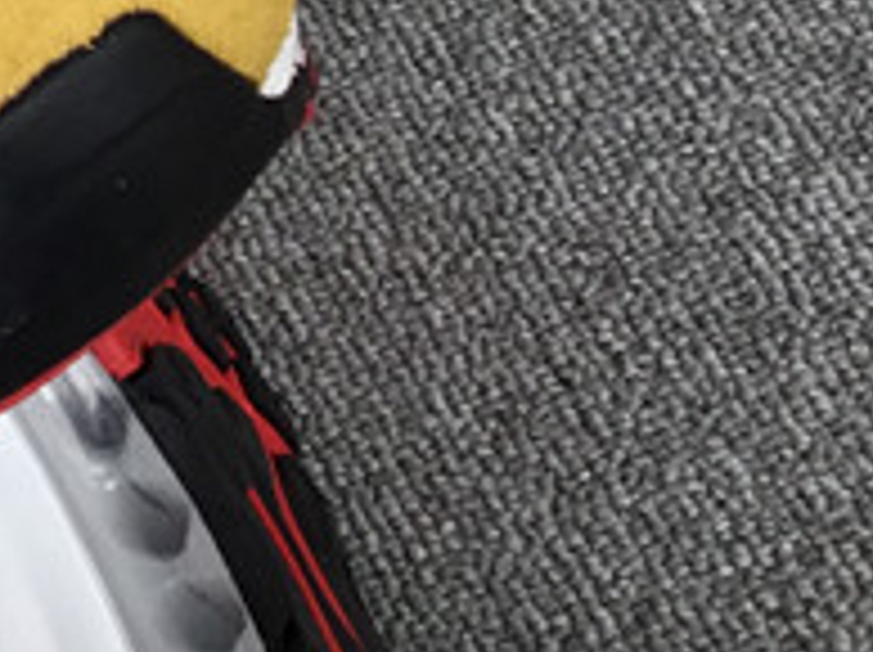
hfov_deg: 12.1
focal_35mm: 144
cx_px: -914
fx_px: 3627
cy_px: -438
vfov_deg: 9.8
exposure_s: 1/488
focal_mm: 3.3
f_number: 2.4
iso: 25
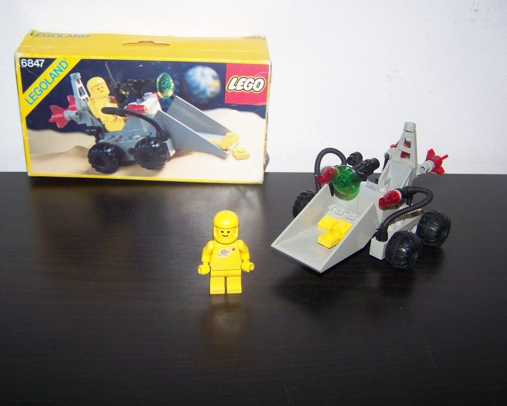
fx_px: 600
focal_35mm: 40
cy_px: 203
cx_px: 235
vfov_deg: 37.3
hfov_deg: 45.8
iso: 200
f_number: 2.8
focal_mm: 6.3
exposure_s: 1/30
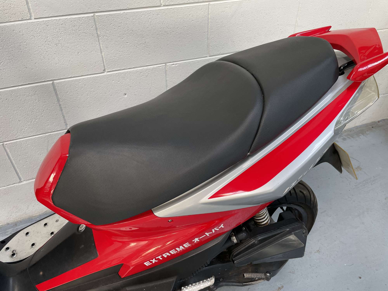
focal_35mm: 26
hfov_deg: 67.3
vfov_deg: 53.1
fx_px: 291
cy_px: 146
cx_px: 194
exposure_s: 1/100
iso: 125
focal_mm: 4.2
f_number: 1.6
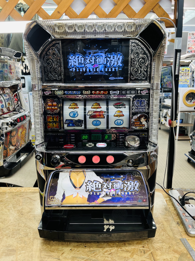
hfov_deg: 53.1
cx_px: 98
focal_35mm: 26
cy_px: 130
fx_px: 195
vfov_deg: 67.3
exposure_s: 1/63
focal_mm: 5.7
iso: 50
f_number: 1.5
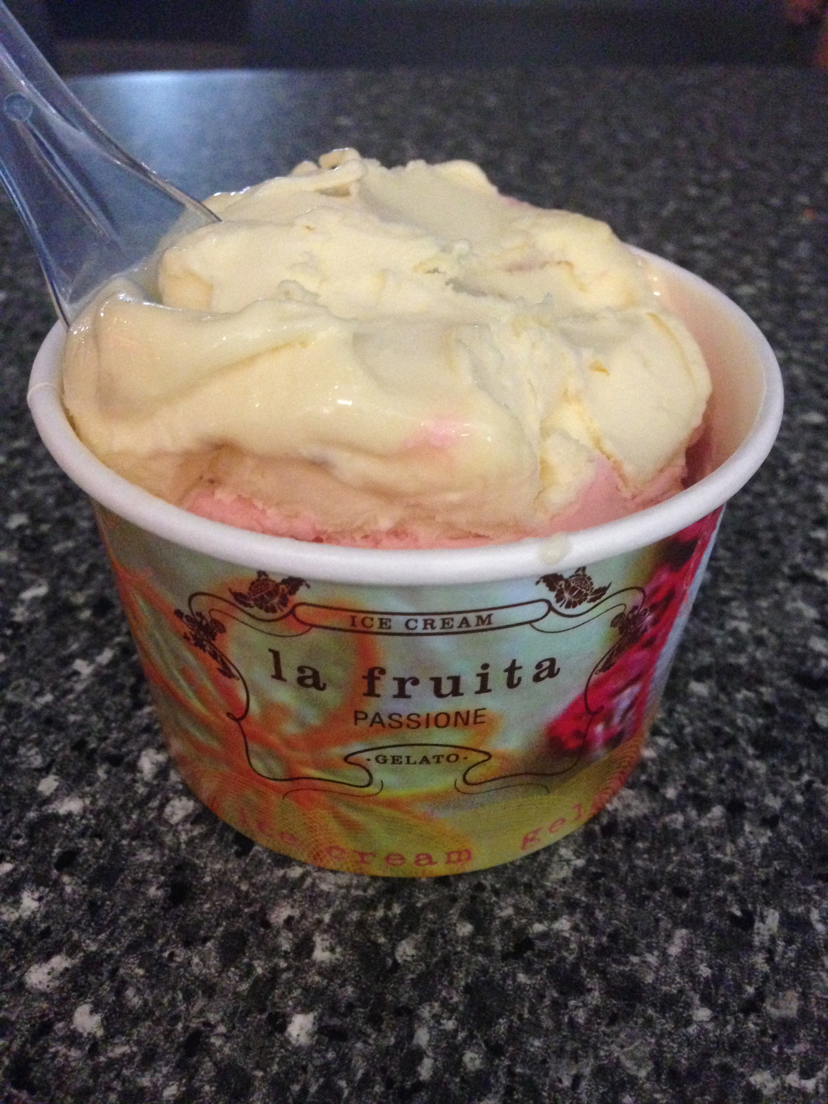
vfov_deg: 55.4
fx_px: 1052
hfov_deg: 42.9
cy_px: 552
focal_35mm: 33
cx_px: 414
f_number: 2.4
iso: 640
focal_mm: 4.12
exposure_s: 1/17
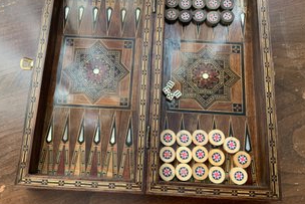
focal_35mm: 34
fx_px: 288
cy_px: 87
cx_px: 144
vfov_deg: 38.8
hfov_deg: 55.7
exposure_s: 1/60
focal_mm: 3
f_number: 1.8
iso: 160
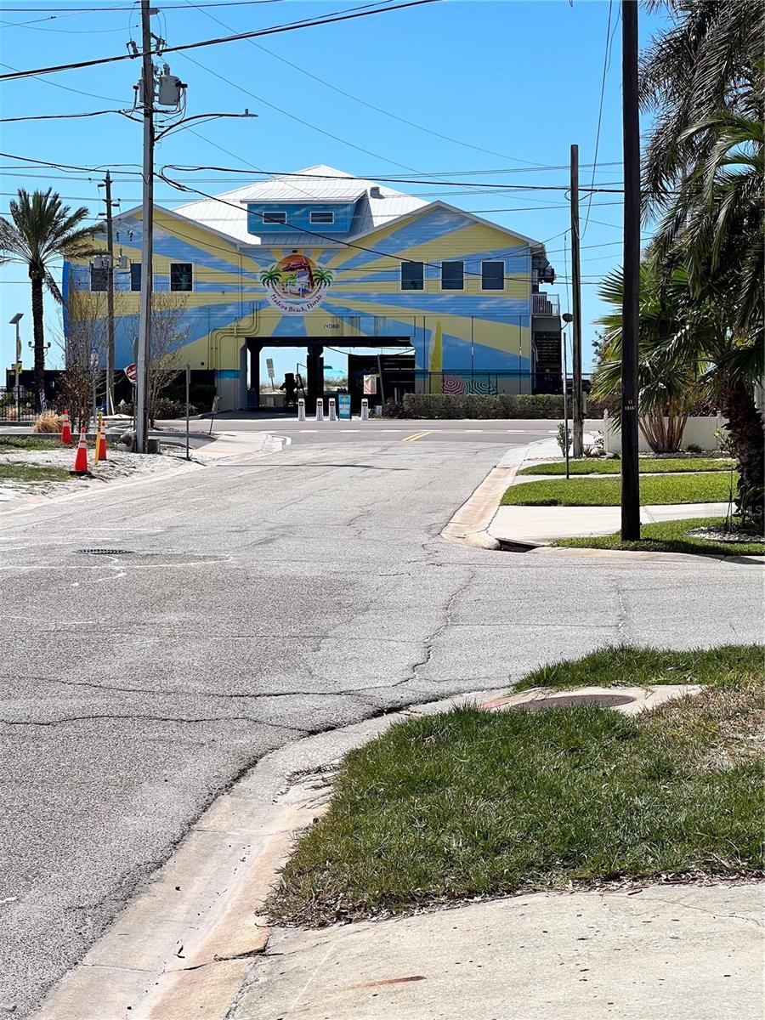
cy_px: 510
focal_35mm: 77
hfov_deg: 19.1
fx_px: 2269
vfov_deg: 25.3
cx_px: 382
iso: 32
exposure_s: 1/1263
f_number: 2.8
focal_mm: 9
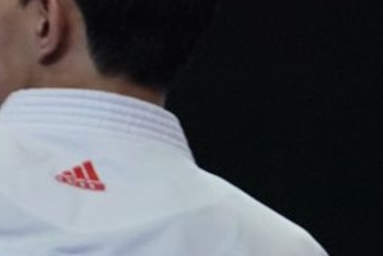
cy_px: 136
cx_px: -607
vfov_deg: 1.1
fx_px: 12847
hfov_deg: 1.7
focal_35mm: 1207
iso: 3200
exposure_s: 1/1000
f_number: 2.8
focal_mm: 200
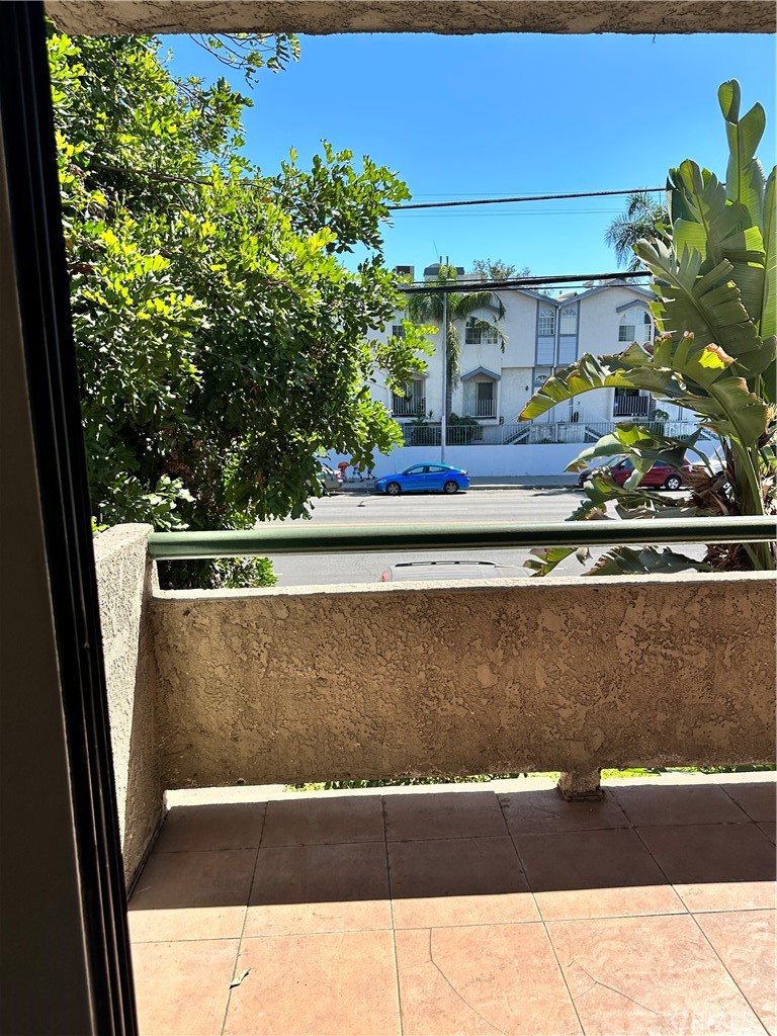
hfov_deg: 56.8
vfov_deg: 71.6
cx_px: 388
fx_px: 718
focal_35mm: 24
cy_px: 518
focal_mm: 6.86
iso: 80
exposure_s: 1/2732
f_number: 1.78
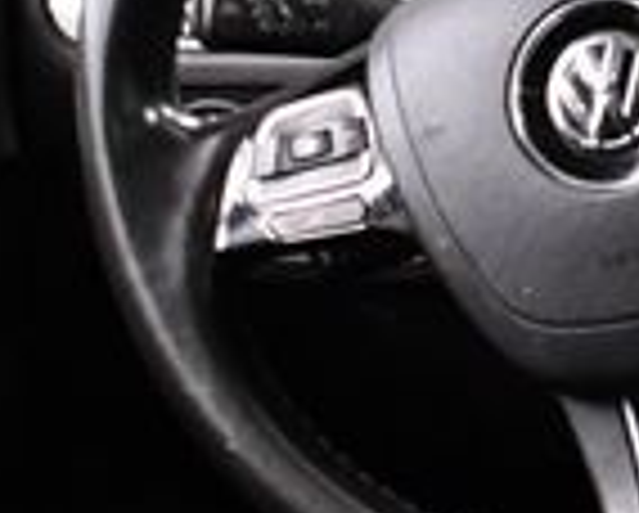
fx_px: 2879
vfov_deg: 10.2
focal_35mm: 152
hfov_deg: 11.6
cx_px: 1188
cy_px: 207
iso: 3200
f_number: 3.5
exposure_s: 1/60
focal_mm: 18
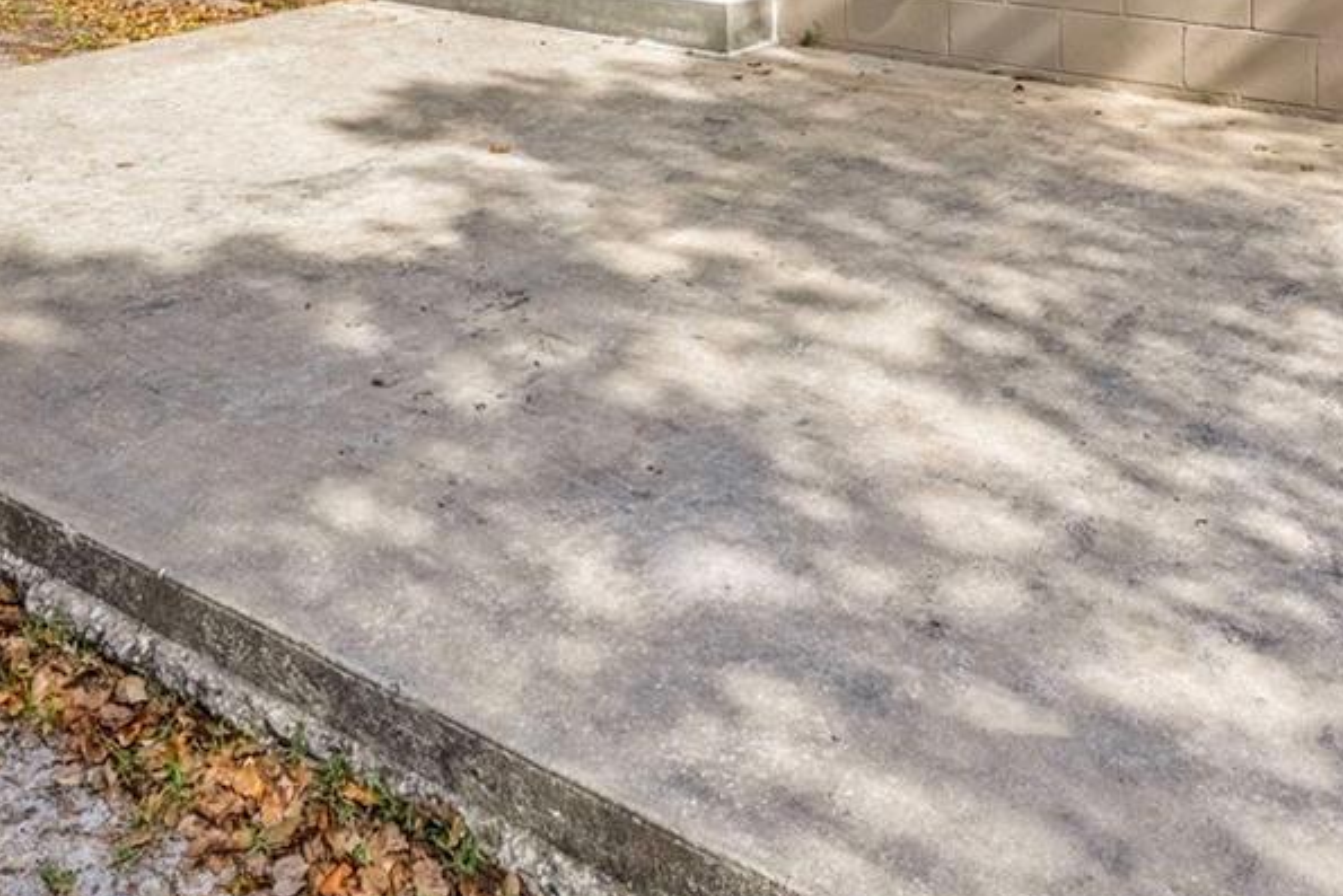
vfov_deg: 26.1
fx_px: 1655
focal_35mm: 44
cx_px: 632
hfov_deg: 44.2
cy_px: -251
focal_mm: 11
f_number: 9
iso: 250
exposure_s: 1/4000
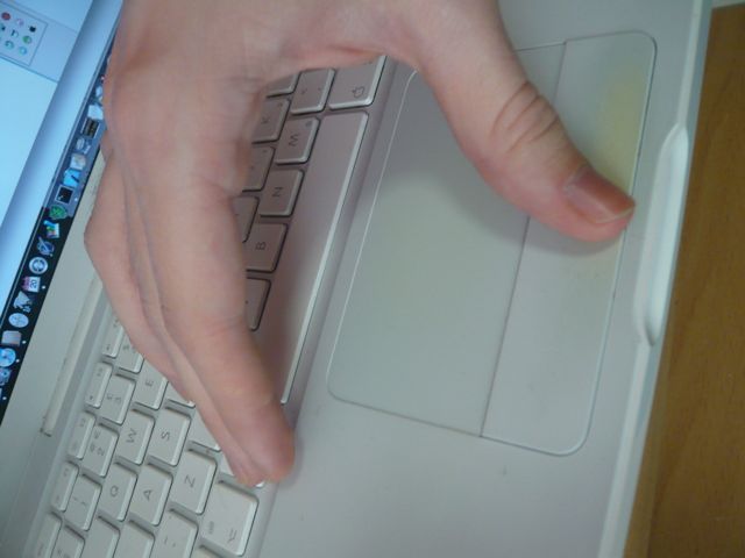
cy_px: 279
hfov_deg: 63.4
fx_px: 603
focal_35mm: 28
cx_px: 372
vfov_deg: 49.7
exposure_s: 1/30
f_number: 2.8
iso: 200
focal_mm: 4.6
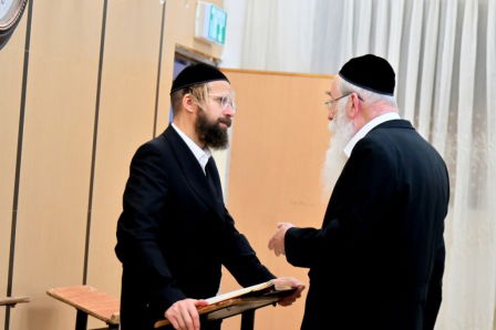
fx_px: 1776
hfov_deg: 15.9
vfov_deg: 10.6
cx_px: 248
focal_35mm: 129
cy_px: 165
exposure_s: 1/320
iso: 1000
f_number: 4
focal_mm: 86
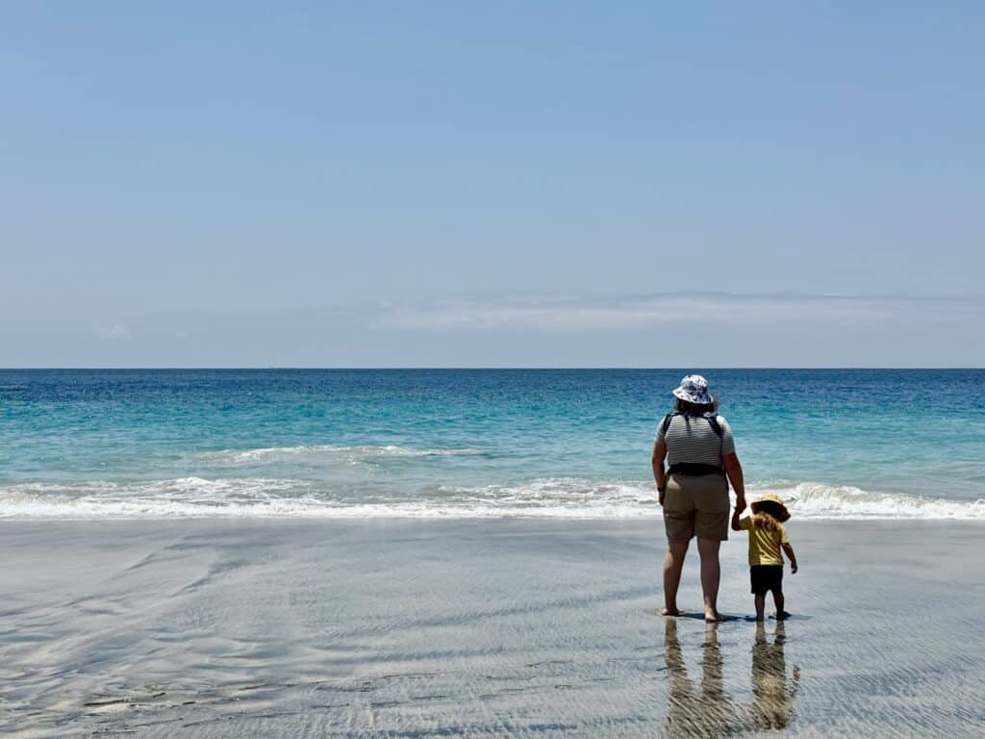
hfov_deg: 39.7
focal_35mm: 48
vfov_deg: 30.3
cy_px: 370
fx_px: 1366
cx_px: 492
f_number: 1.78
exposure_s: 1/10526
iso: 80
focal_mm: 6.76
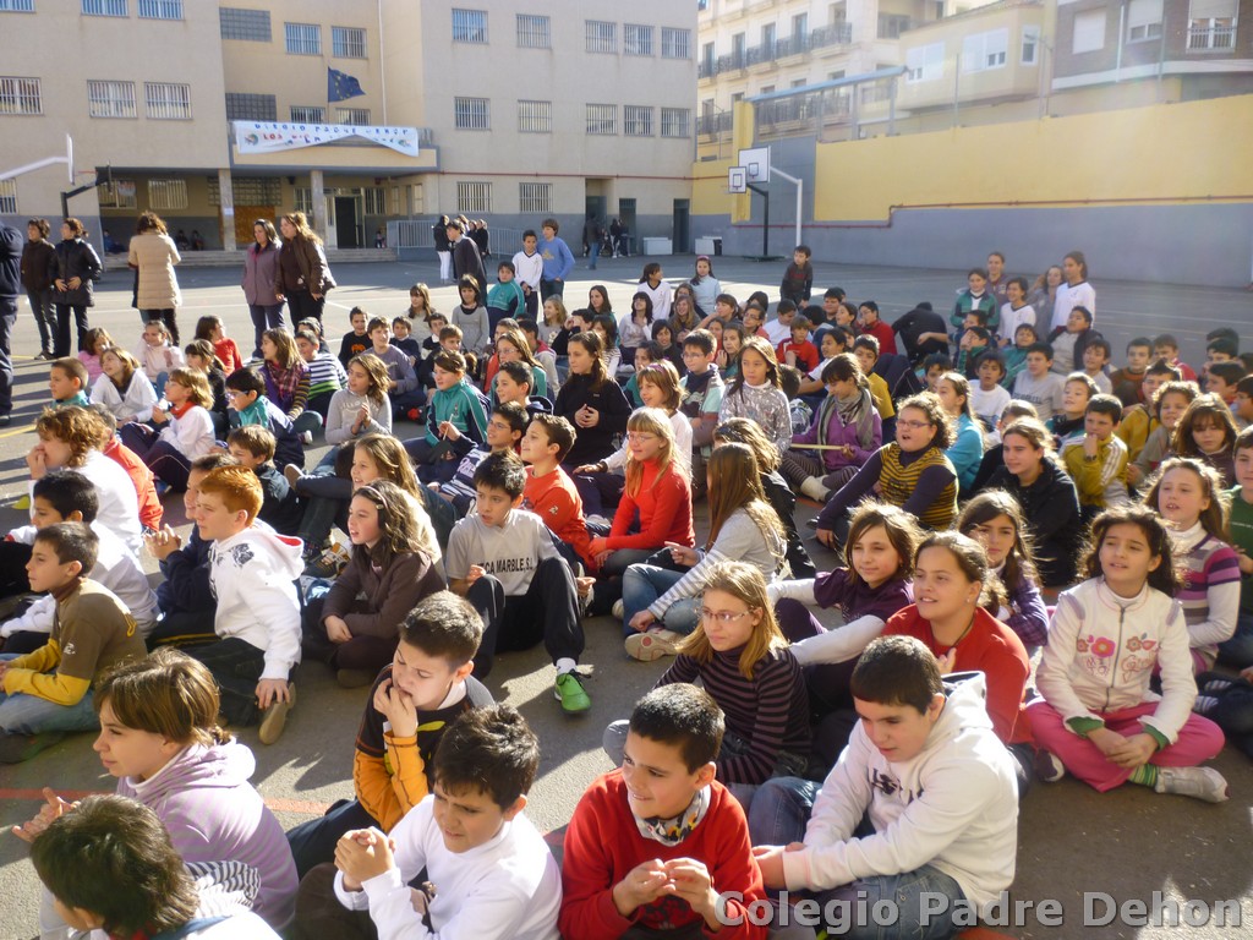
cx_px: 626
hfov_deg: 61.7
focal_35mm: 29
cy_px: 470
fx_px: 1050
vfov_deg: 48.2
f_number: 3.3
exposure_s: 1/200
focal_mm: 5.2
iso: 80
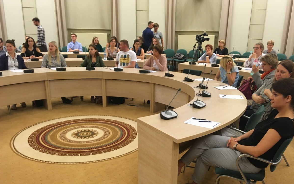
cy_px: 105
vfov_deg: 40.5
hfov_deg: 61.2
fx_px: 248
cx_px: 147
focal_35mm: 31
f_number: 2.2
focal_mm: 4.15
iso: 160
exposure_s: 1/33
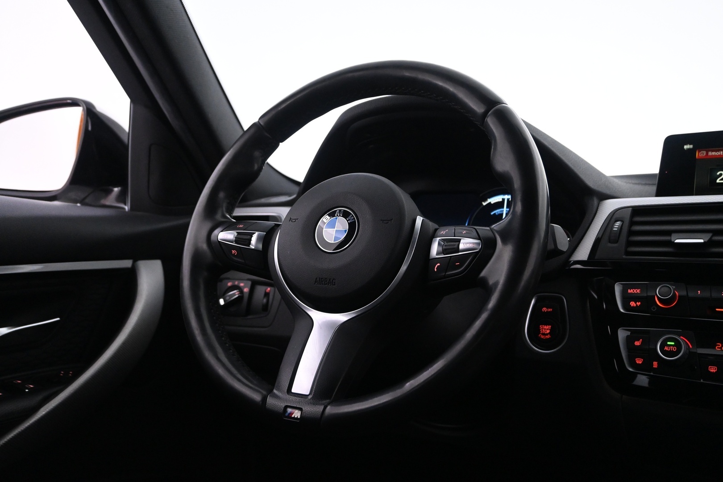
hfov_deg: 57.2
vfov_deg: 40.0
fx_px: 663
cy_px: 241
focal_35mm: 33
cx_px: 362
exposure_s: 1/60
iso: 3200
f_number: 4
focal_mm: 22
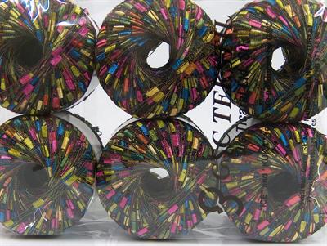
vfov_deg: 28.1
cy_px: 123
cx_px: 164
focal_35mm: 52
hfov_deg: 36.8
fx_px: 492
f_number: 2.8
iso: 200
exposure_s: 1/8.27
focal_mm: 10.64
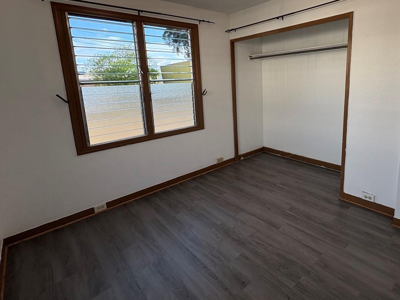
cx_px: 235
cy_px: 122
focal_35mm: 20
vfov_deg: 65.4
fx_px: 231
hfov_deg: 81.0
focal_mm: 2.22
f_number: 2.2
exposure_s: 1/145
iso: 64
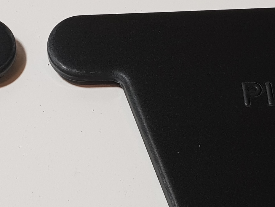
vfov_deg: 13.1
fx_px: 898
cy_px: 82
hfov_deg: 17.2
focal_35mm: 113
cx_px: 43
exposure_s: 1/50
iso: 100
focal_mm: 4.3
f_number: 2.4
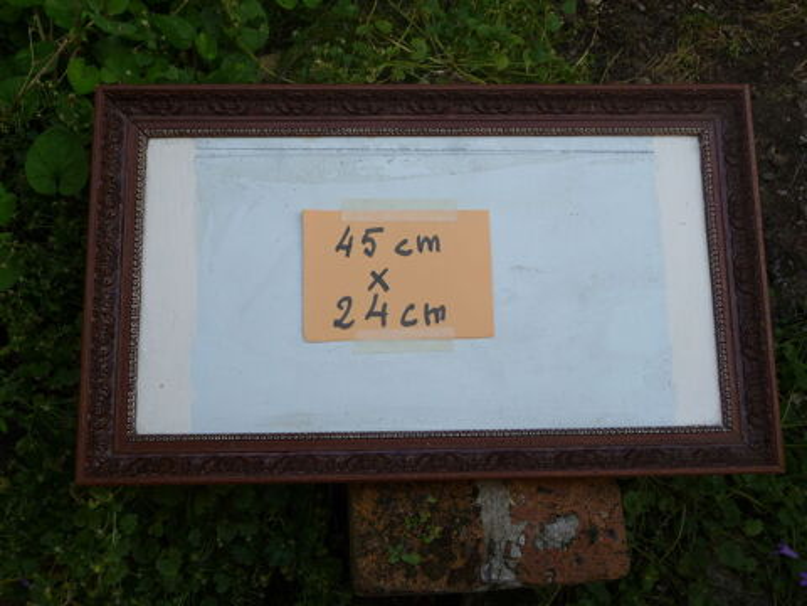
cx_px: 404
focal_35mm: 38
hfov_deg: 49.0
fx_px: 886
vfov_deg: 37.7
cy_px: 303
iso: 100
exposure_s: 1/100
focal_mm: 6.3
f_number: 3.8
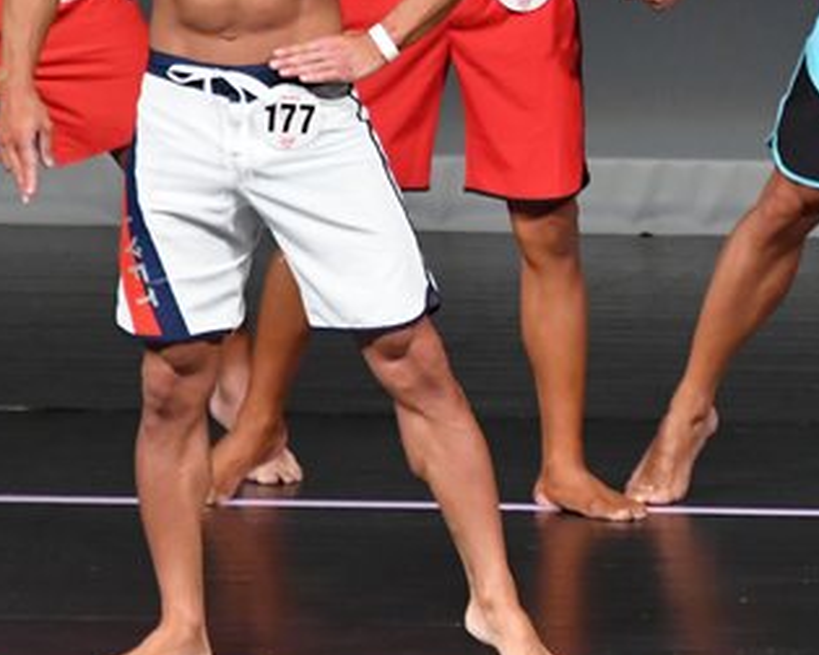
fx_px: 20991
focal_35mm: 866
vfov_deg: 1.8
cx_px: 807
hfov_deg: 2.2
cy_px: 195
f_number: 5.6
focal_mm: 250
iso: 4000
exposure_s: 1/400
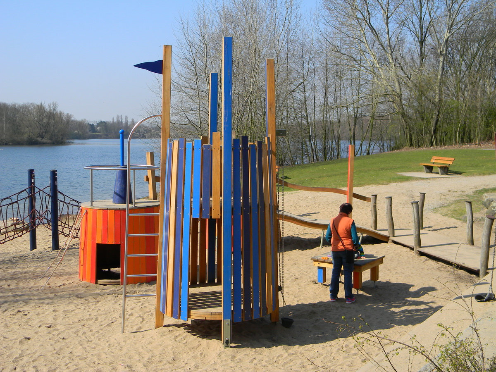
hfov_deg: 45.8
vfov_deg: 35.1
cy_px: 186
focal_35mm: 41
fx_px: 587
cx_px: 248
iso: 80
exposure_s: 1/622
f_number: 3.8
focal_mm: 7.3
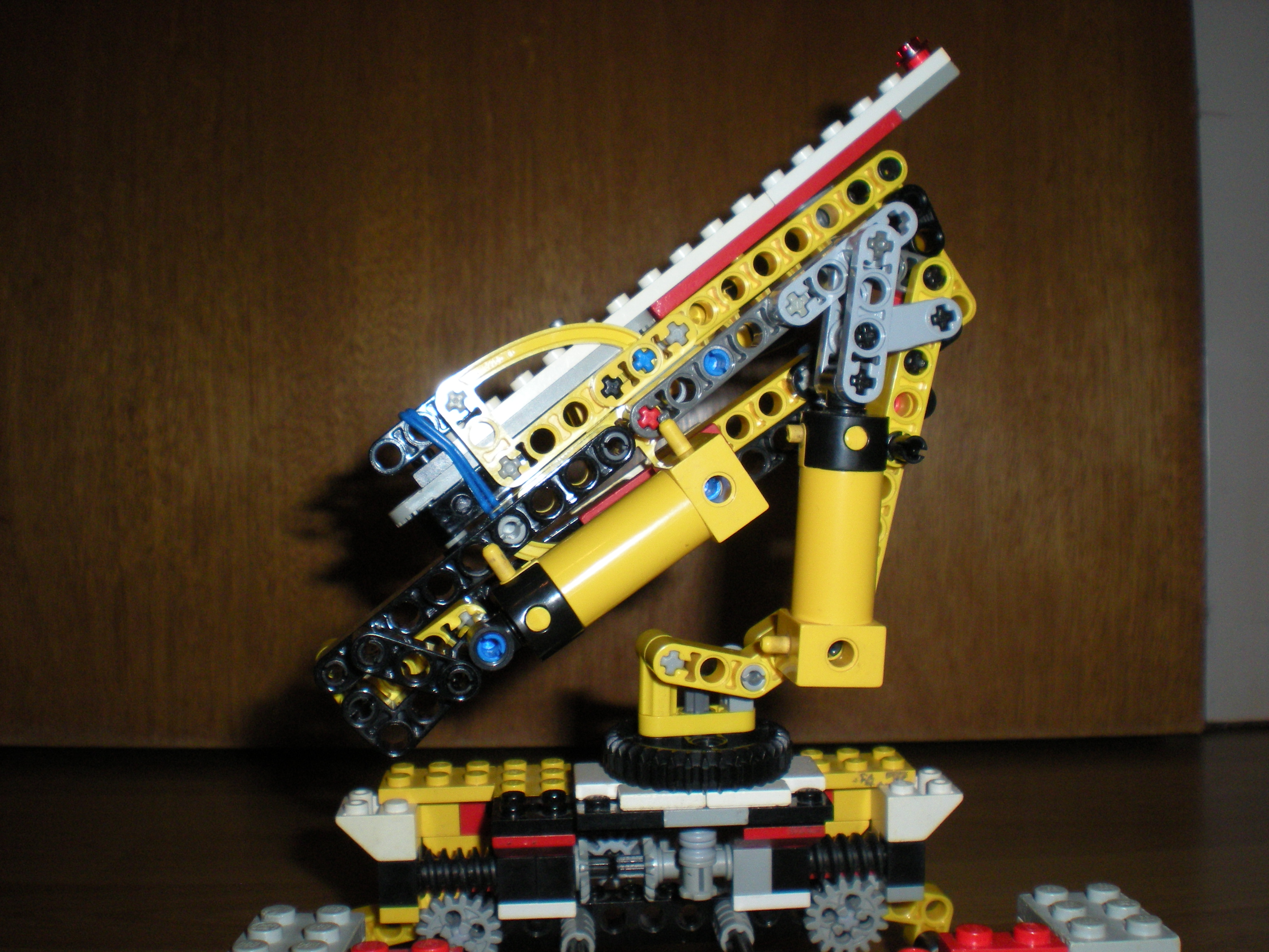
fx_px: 1393
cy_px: 476
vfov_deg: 37.7
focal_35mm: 38
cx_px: 634
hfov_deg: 49.0
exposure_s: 1/60
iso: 200
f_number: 4.6
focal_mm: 6.3
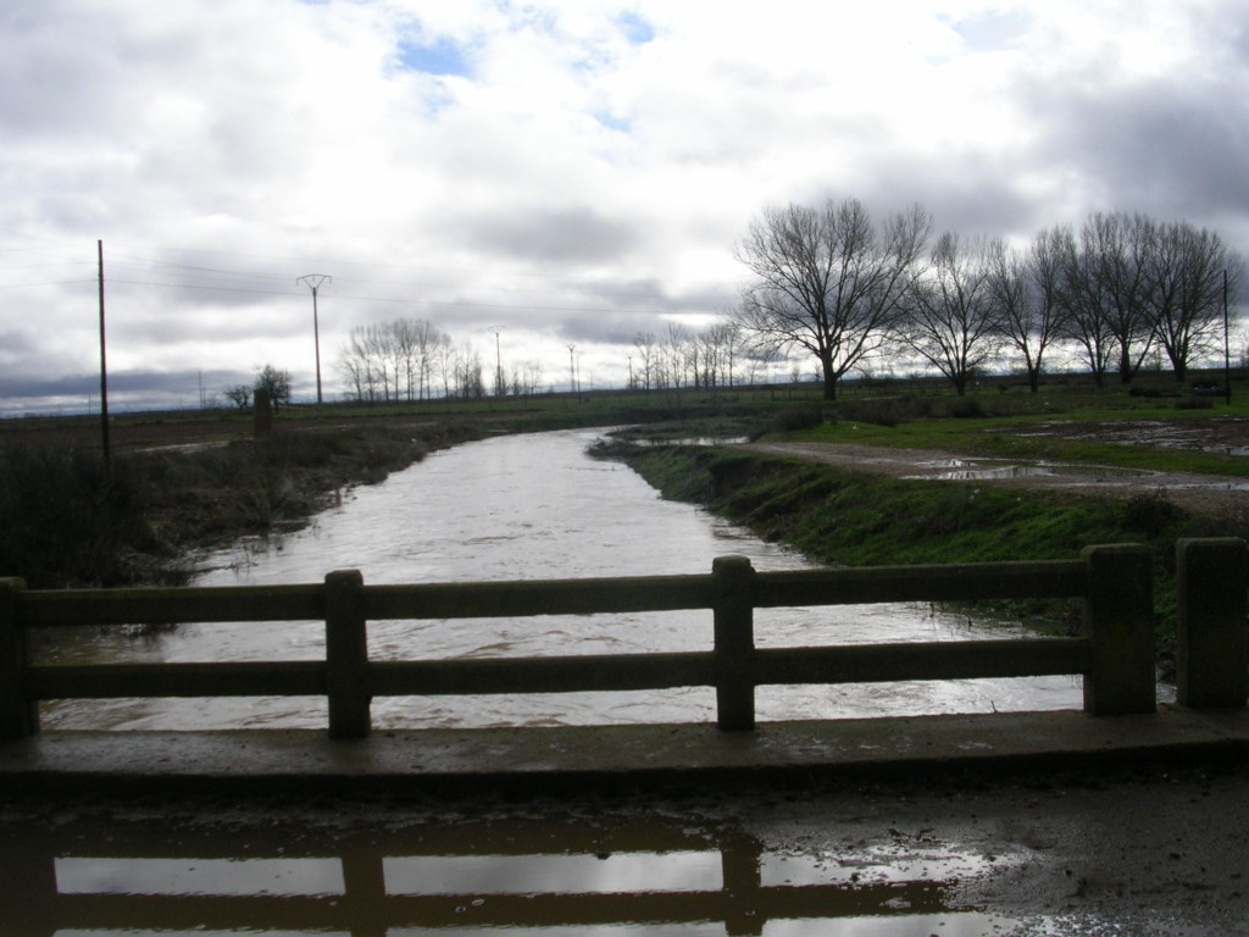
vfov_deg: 37.7
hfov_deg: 49.0
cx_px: 624
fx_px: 1371
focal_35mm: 38
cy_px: 468
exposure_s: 1/480
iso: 50
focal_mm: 5.8
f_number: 5.6
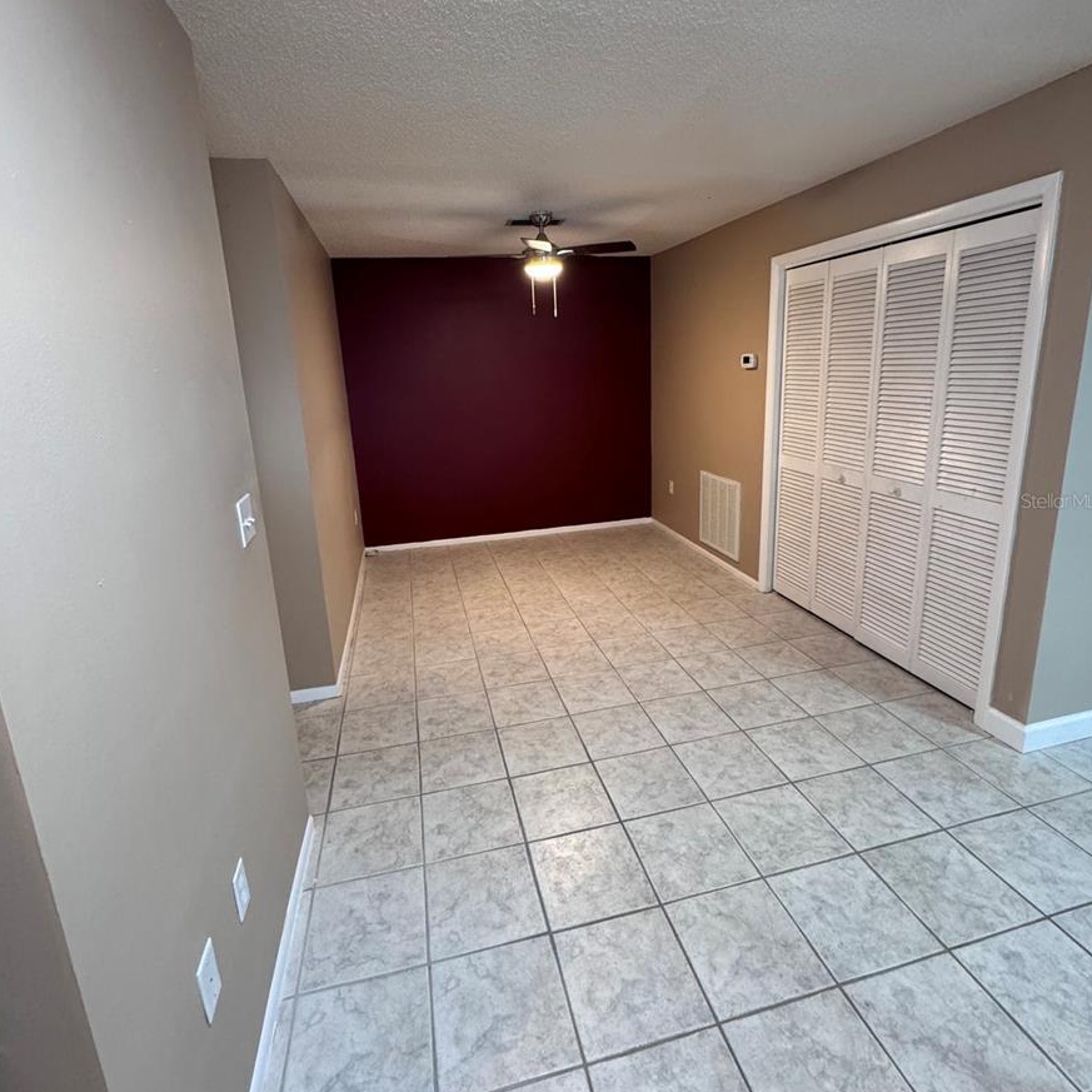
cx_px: 547
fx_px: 607
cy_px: 500
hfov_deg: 84.0
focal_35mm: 17
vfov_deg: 83.8
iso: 400
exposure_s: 1/60
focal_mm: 2.22
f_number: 2.2
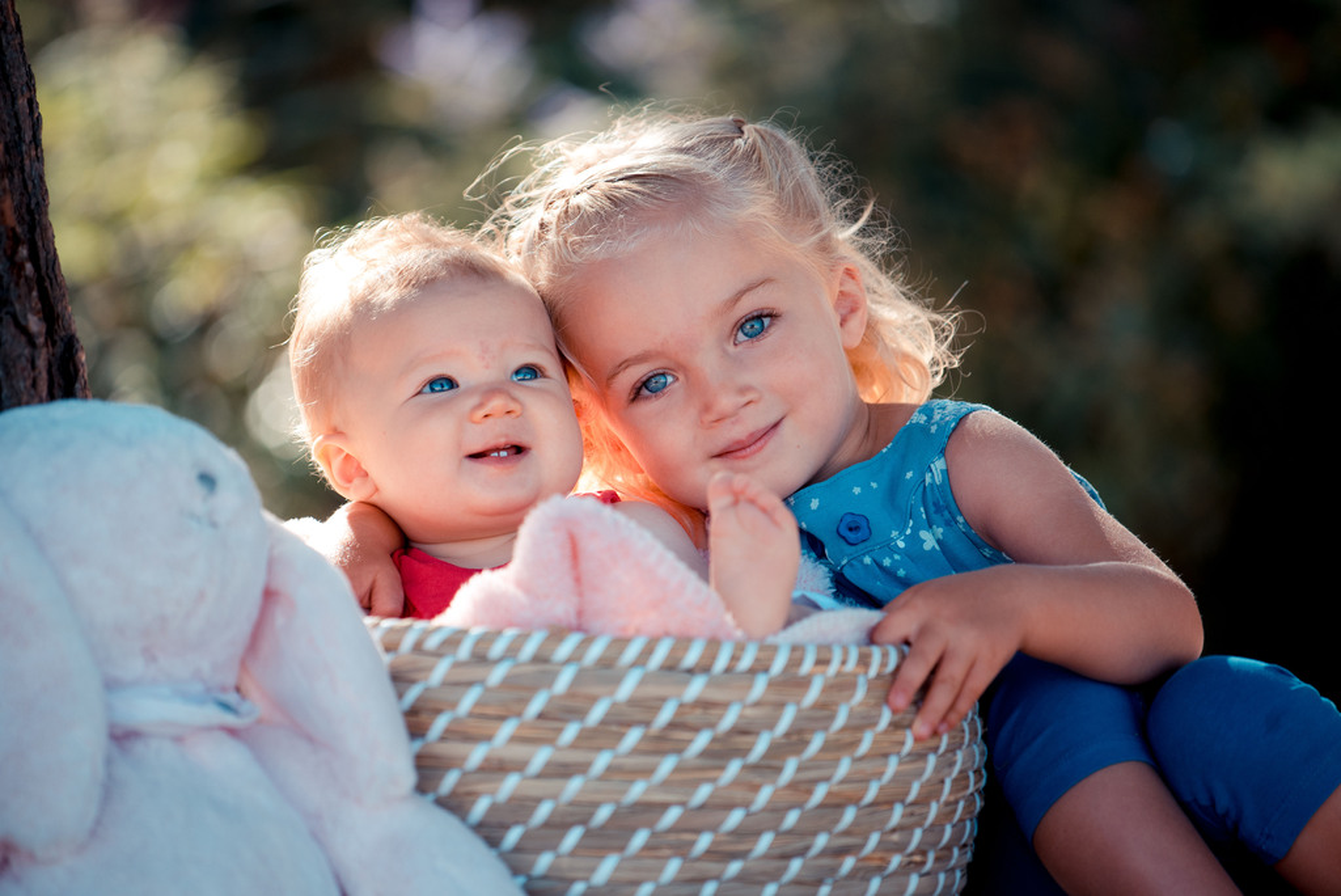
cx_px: 670
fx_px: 7454
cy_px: 448
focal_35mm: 200
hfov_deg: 10.3
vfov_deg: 6.9
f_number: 4
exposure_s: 1/800
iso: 320
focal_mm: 200
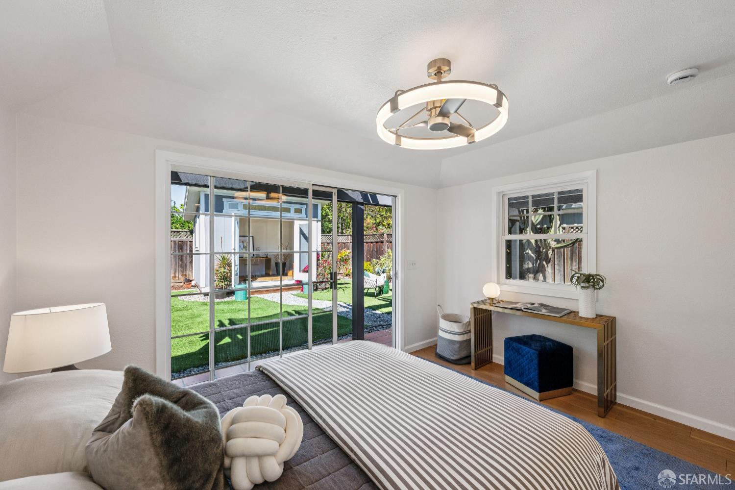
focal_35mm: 14
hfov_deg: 104.3
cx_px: 368
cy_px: 245
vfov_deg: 81.2
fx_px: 286
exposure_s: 1/60
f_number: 8
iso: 125
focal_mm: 14
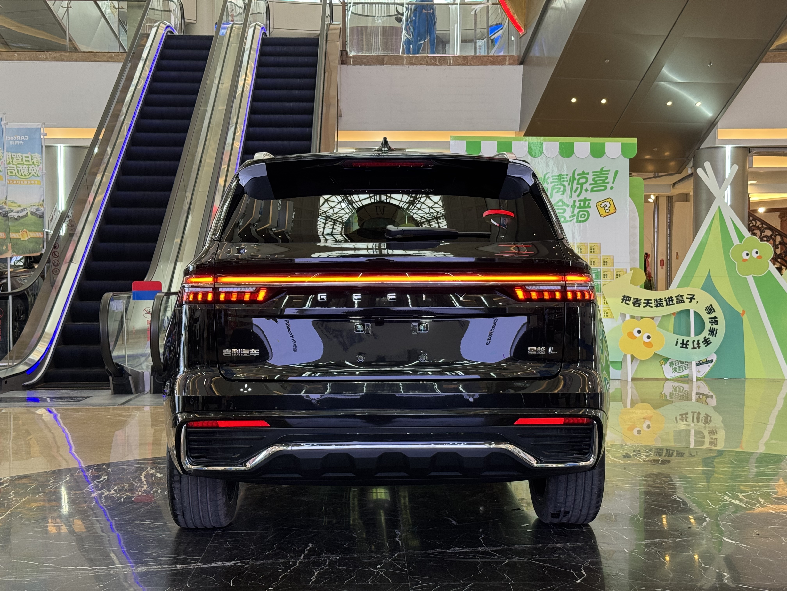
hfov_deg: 39.7
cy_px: 296
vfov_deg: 30.3
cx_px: 394
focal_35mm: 48
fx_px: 1091
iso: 100
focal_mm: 6.76
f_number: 1.78
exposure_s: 1/50
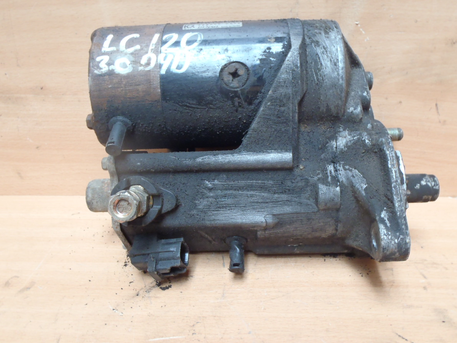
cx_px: 239
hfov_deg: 59.9
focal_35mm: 30
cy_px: 167
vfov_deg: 46.8
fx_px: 396
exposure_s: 1/25
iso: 200
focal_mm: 5
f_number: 3.9
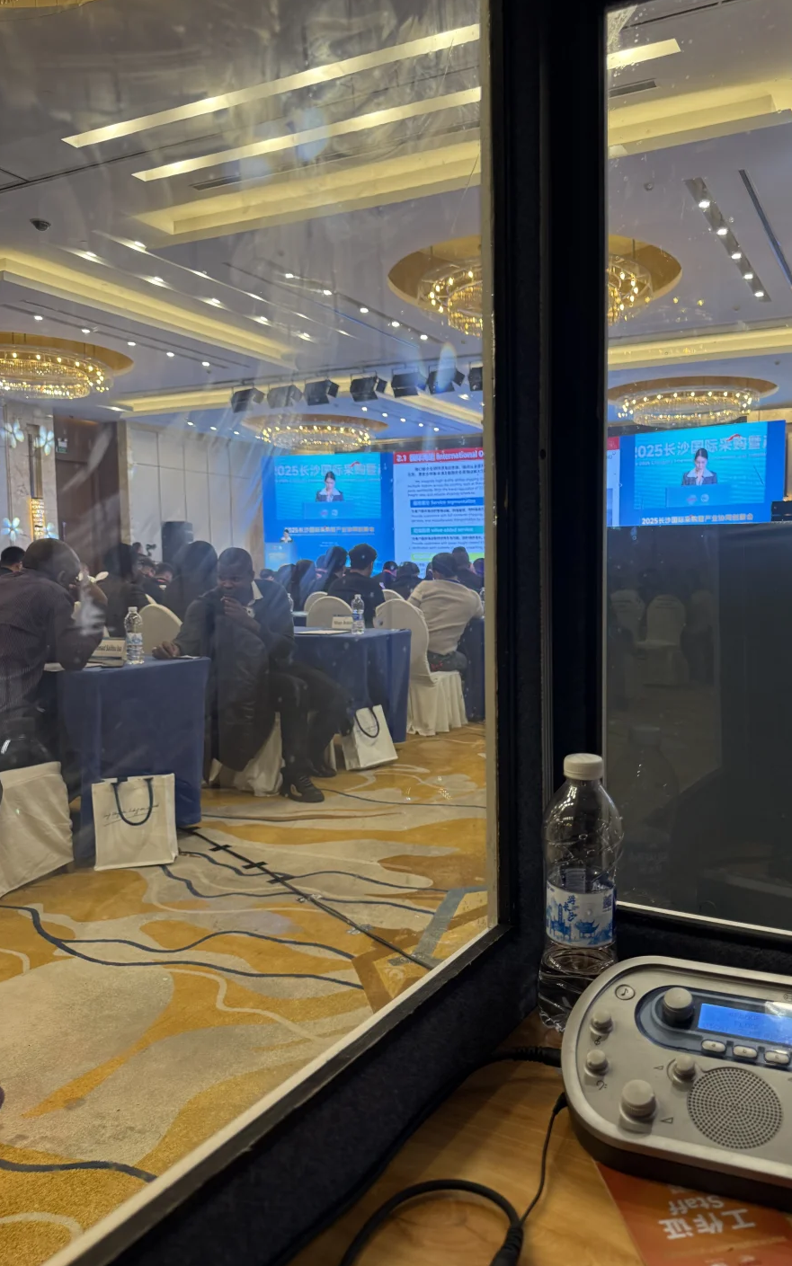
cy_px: 635
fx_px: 898
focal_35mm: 26
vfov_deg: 70.4
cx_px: 483
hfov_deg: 47.3
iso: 200
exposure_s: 1/117
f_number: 1.78
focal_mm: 6.76
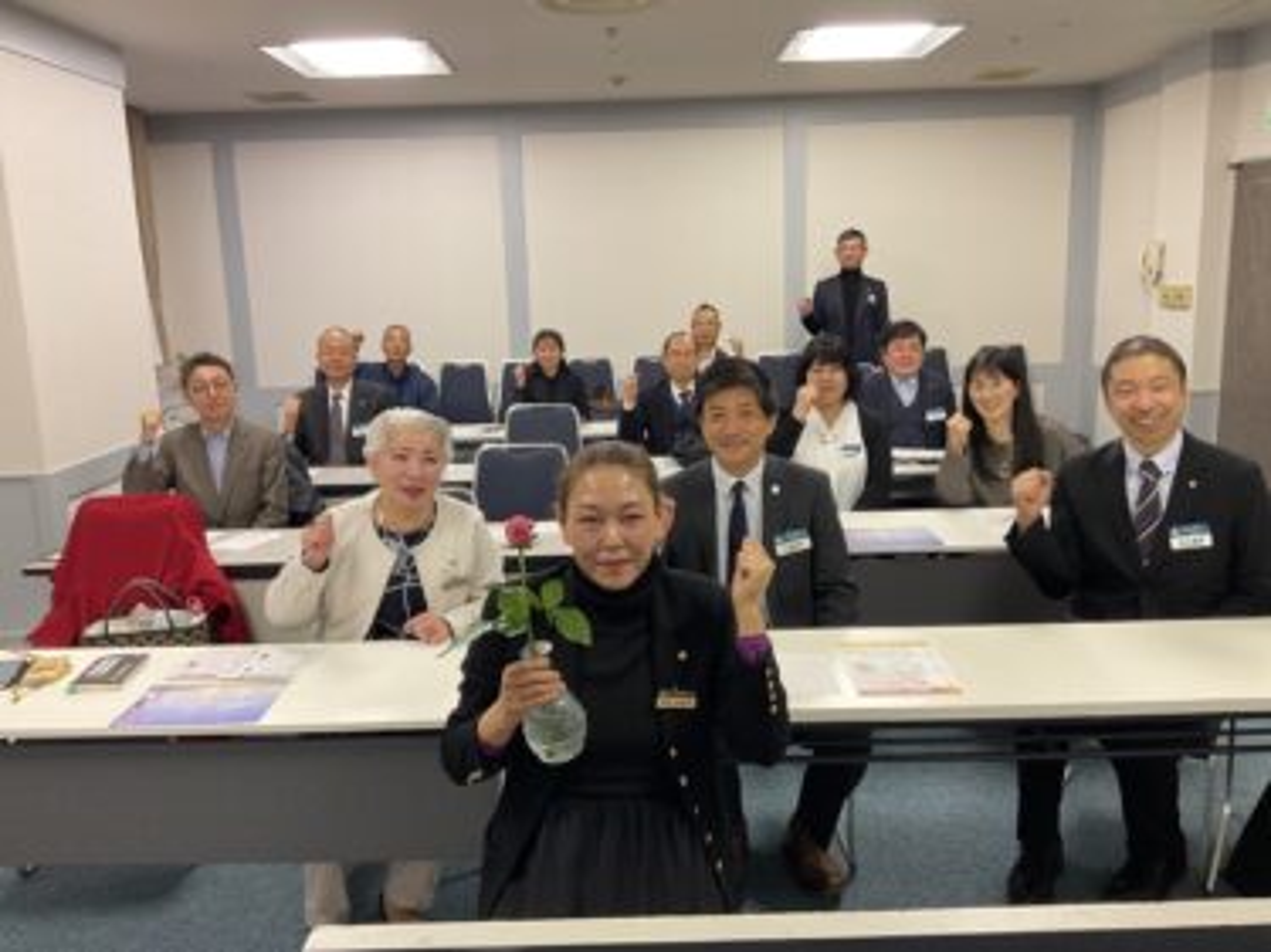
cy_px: 476
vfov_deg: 48.2
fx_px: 1064
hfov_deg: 61.7
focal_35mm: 29
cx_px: 636
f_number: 1.8
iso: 64
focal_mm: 3
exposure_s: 1/50
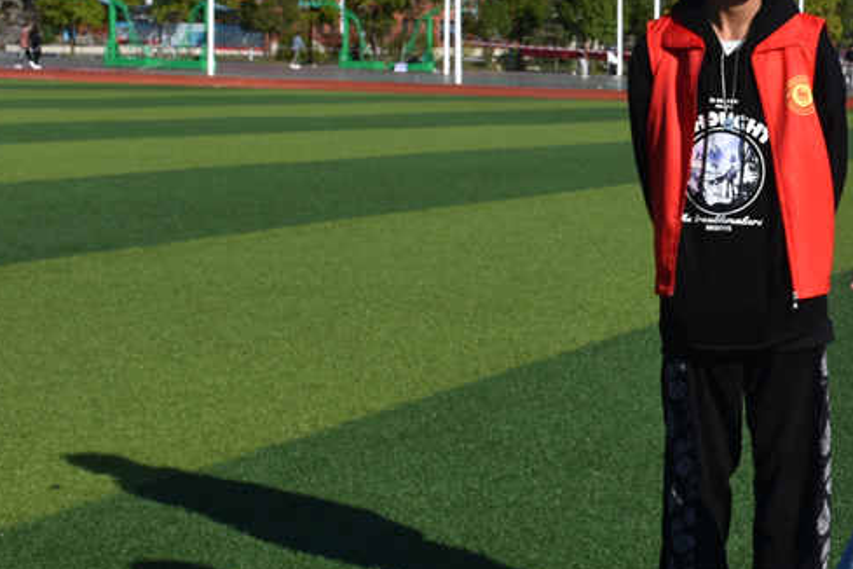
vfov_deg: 13.4
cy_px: 261
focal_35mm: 102
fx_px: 2417
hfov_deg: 19.3
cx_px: 911
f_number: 8
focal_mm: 26
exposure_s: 1/500
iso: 125
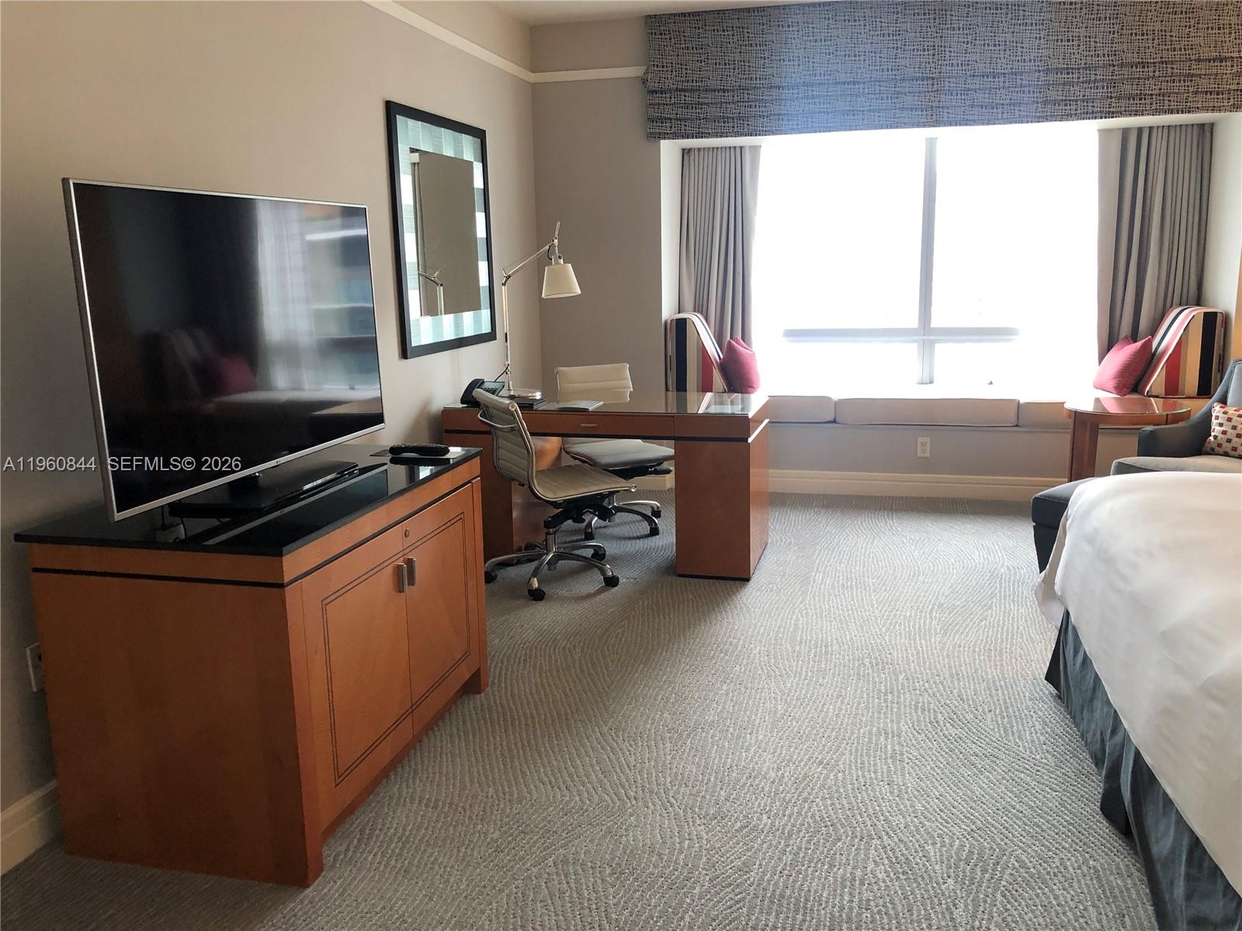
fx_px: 1005
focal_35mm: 28
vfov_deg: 49.7
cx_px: 621
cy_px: 466
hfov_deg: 63.4
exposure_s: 1/30
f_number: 1.8
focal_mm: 4
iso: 40
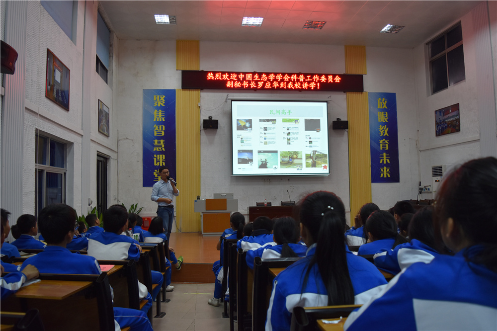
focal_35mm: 30
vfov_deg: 43.6
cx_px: 248
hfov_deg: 61.9
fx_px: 414
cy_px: 166
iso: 720
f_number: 4
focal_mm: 20
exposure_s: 1/60
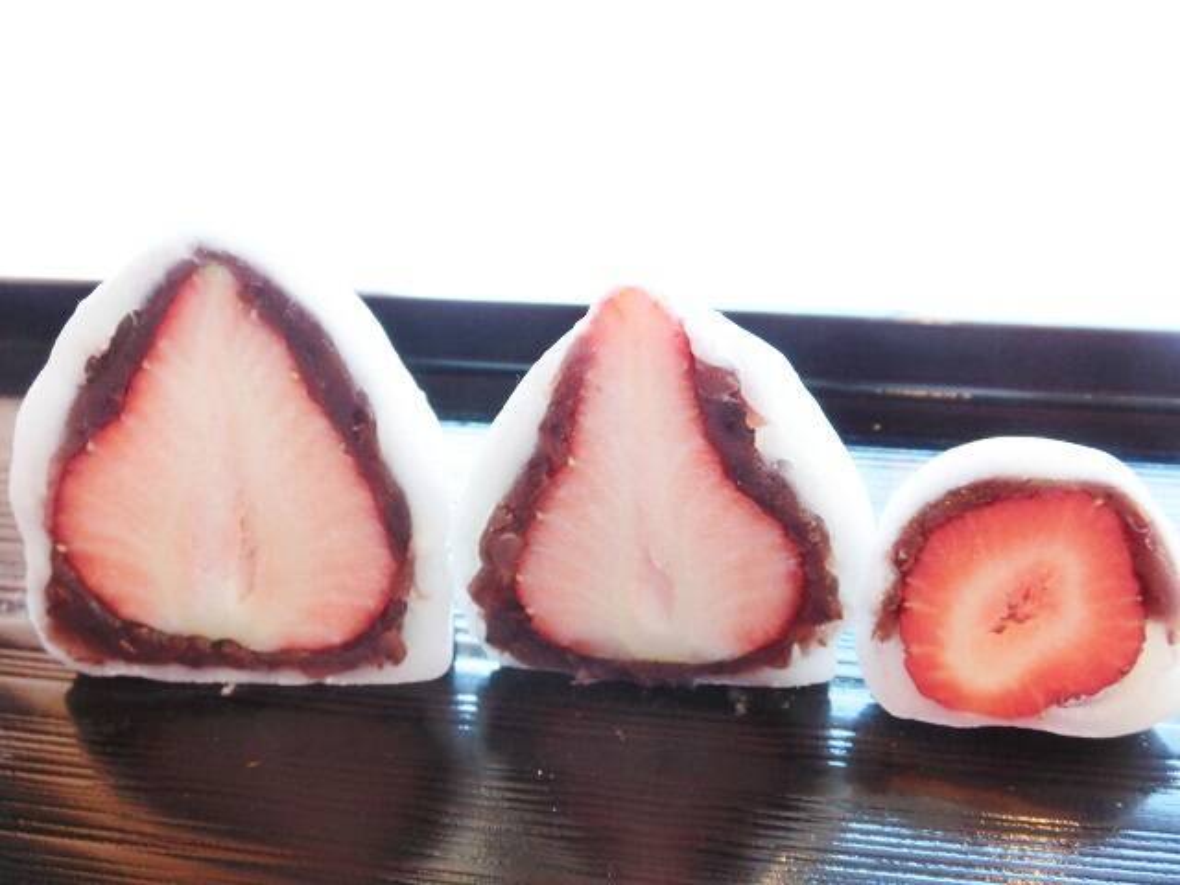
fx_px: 1193
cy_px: 442
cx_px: 590
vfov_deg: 40.7
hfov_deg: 52.6
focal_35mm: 35
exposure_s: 1/60
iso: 200
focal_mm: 6.1
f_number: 3.2
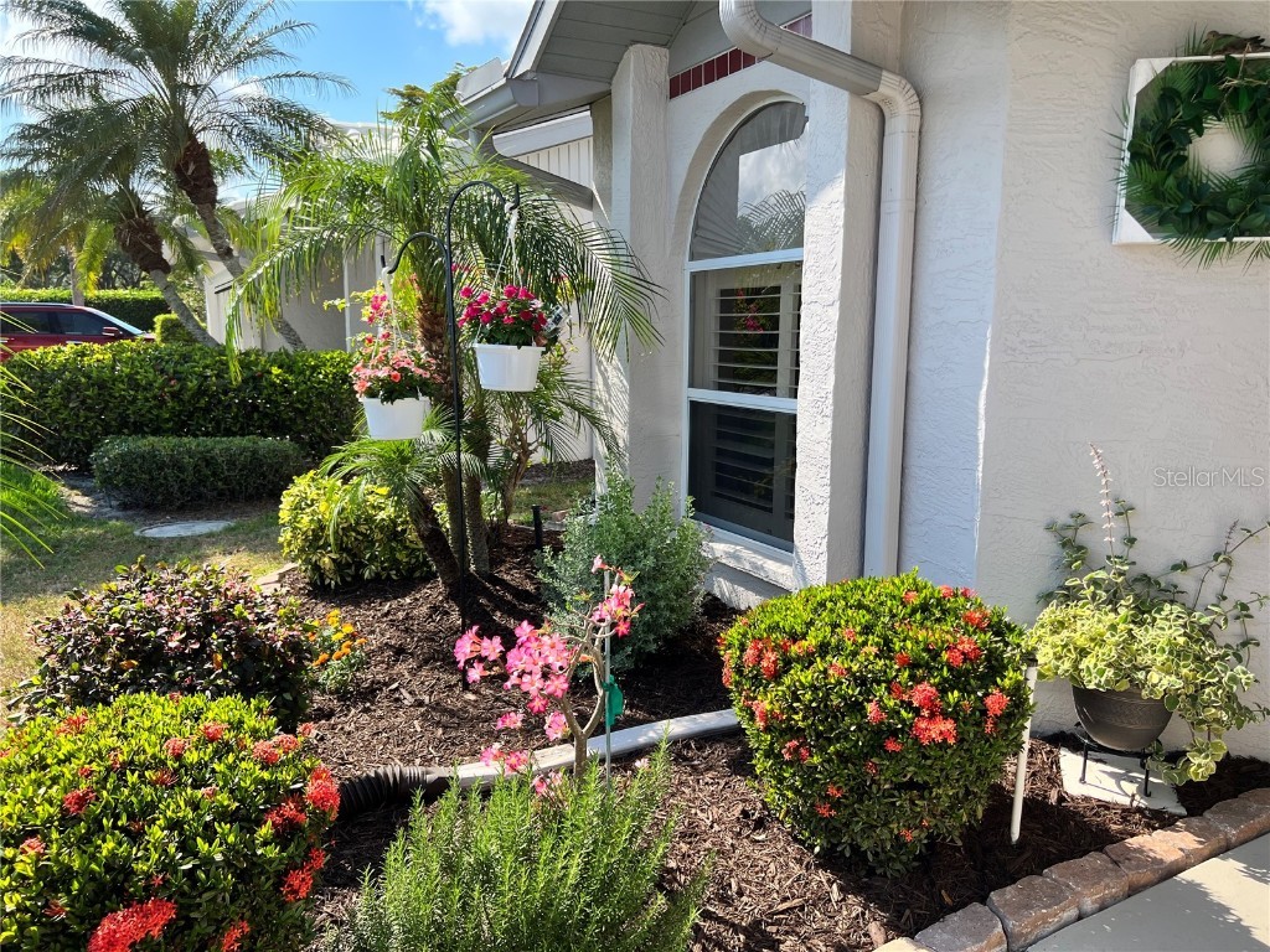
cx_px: 635
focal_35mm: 26
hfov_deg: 67.3
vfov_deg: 53.1
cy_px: 476
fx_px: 954
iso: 50
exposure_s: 1/1869
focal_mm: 5.7
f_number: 1.5
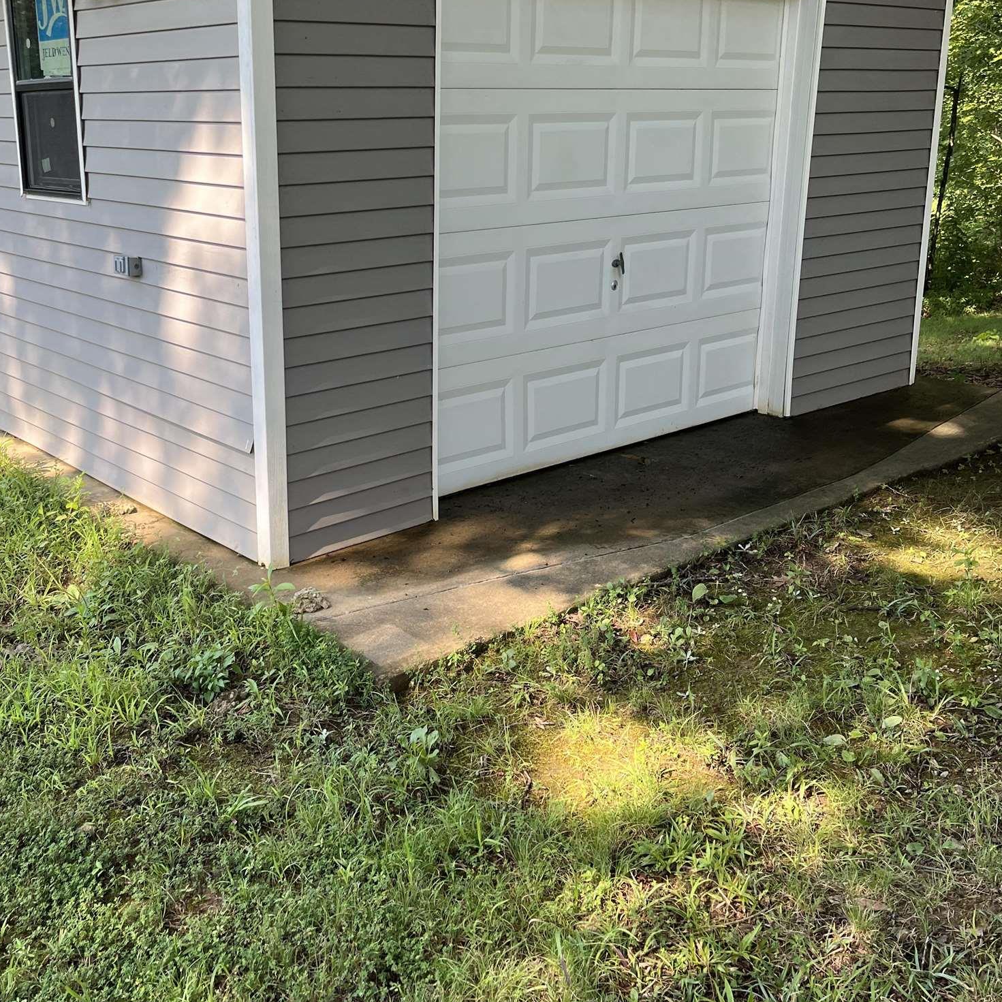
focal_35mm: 36
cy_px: 398
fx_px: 1179
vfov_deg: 45.8
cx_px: 430
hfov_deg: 45.9
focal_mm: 5.1
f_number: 1.6
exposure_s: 1/442
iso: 50
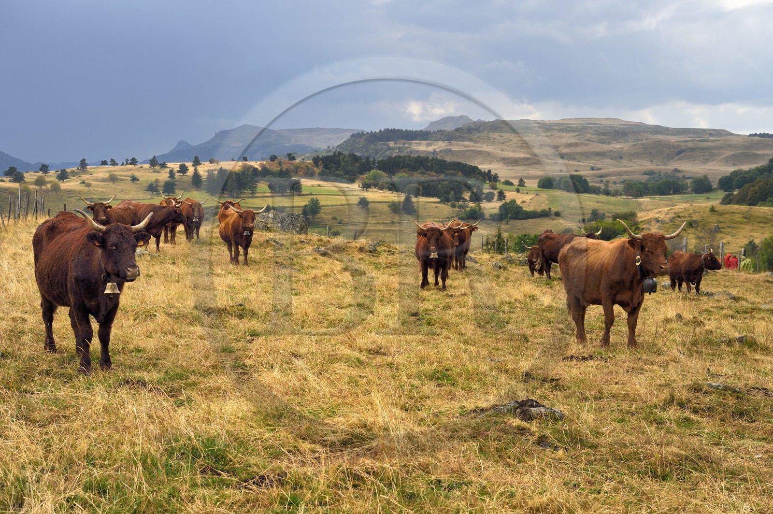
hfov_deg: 34.5
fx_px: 1244
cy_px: 257
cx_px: 386
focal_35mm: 58
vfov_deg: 23.3
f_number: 11
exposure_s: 1/400
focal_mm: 58
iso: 400
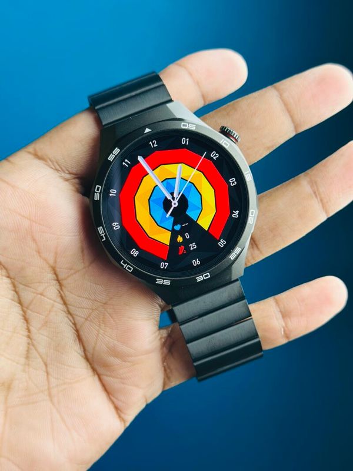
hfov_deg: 30.3
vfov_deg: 39.7
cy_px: 236
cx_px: 176
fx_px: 653
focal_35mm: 48
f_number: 1.78
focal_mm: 6.86
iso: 100
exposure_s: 1/50
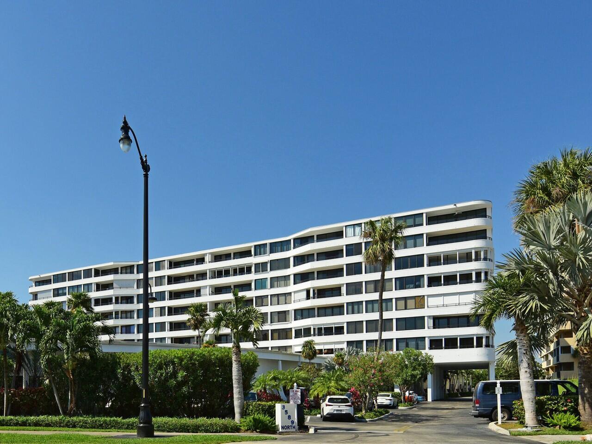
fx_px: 239
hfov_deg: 102.1
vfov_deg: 85.7
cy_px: 222
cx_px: 296
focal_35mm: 14
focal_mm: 14
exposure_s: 1/2000
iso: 250
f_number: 5.6
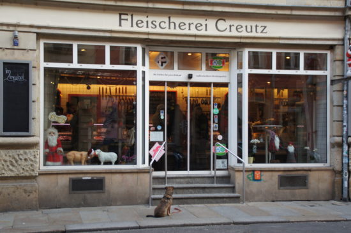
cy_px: 116
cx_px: 176
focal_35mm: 52
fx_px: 511
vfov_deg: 25.7
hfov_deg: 37.9
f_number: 4.5
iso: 160
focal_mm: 35
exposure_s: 1/60
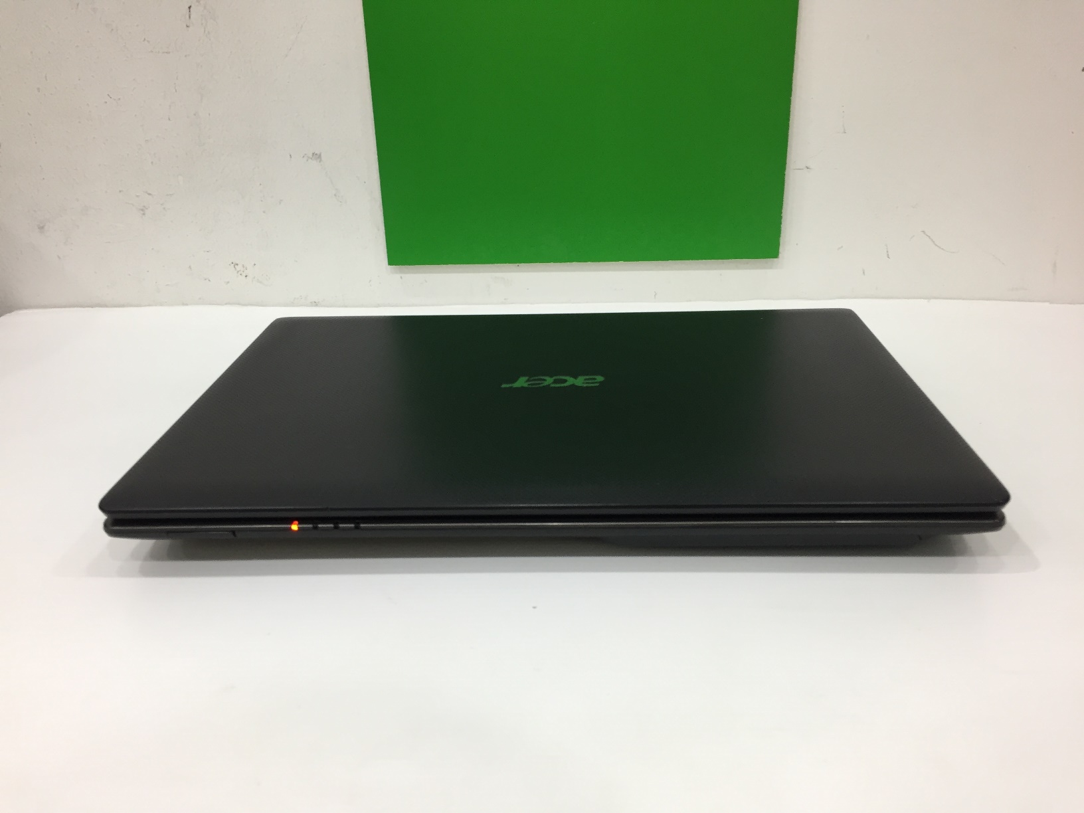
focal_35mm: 29
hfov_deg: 61.7
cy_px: 406
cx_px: 542
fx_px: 908
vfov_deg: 48.2
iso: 80
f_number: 2.2
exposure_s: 1/33
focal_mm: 4.15
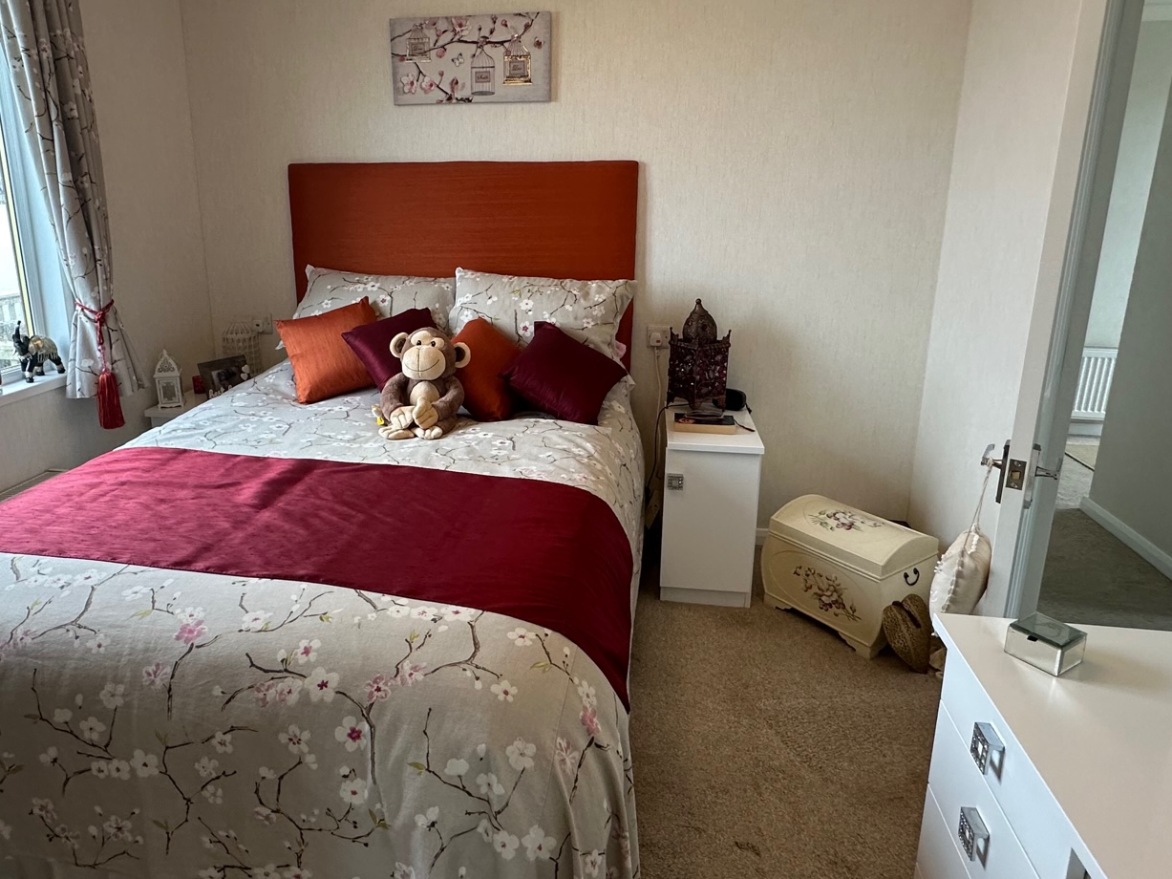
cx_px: 513
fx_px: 779
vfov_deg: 58.7
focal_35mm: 23
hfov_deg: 73.6
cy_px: 384
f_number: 2.2
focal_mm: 2.22
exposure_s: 1/100
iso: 160
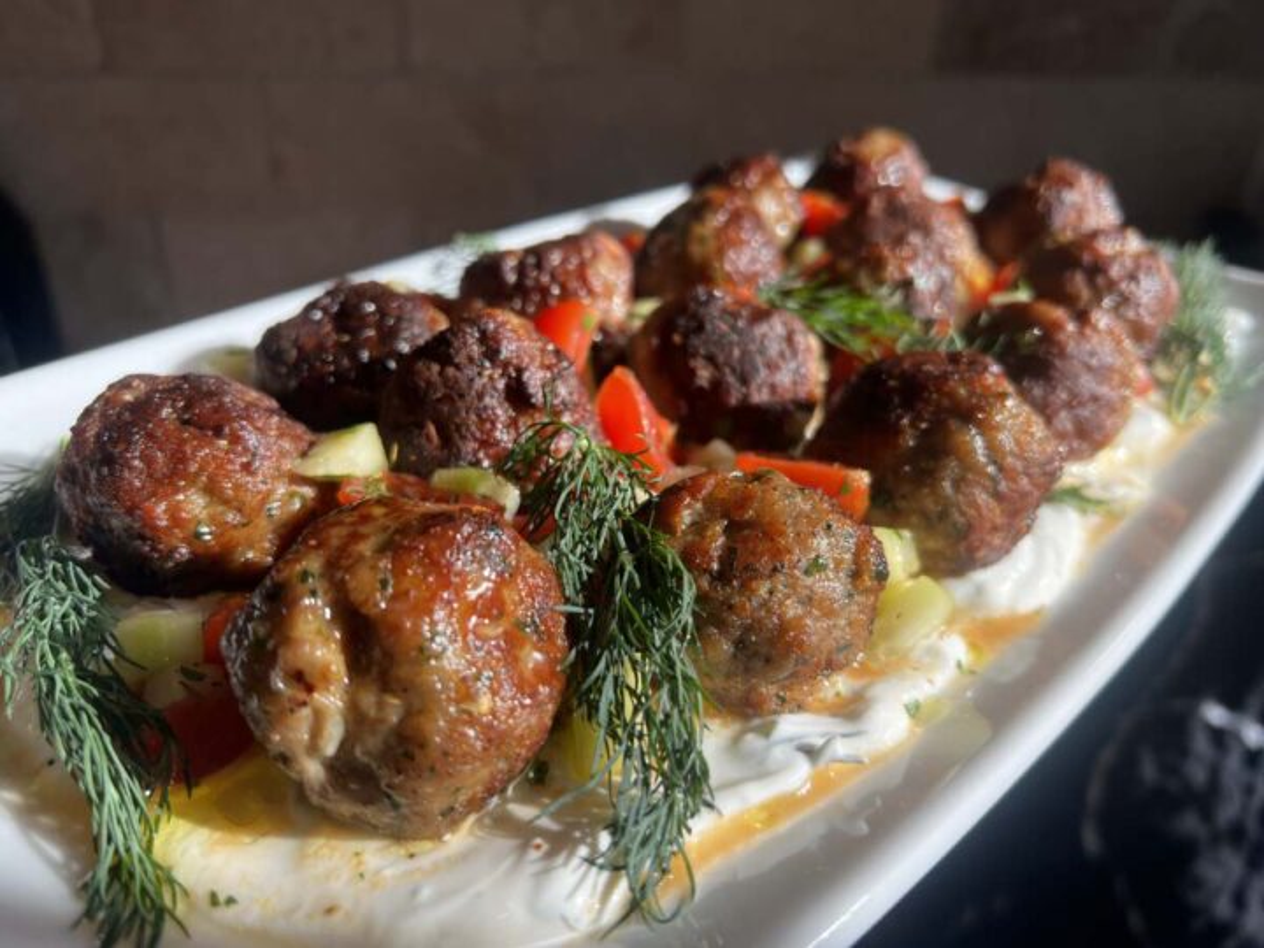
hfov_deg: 67.3
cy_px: 474
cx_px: 632
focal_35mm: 26
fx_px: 949
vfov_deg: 53.1
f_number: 1.5
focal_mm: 5.7
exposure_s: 1/1089
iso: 50
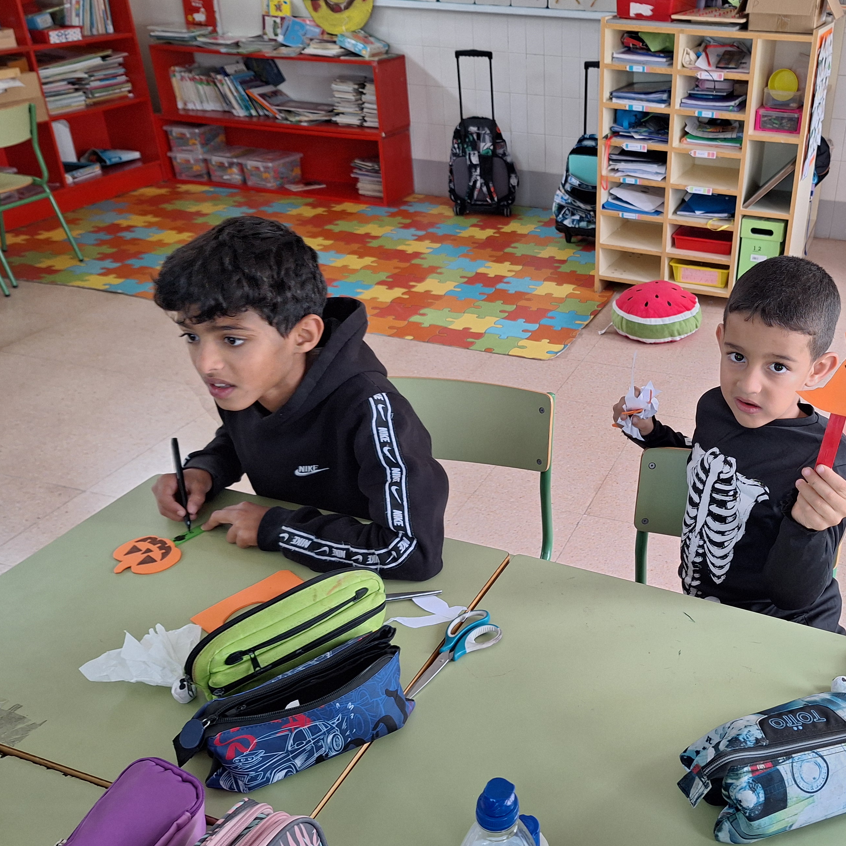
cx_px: 602
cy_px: 431
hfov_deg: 49.7
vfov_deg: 51.1
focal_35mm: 32
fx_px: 885
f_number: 1.8
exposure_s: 1/40
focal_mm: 5.54
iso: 125
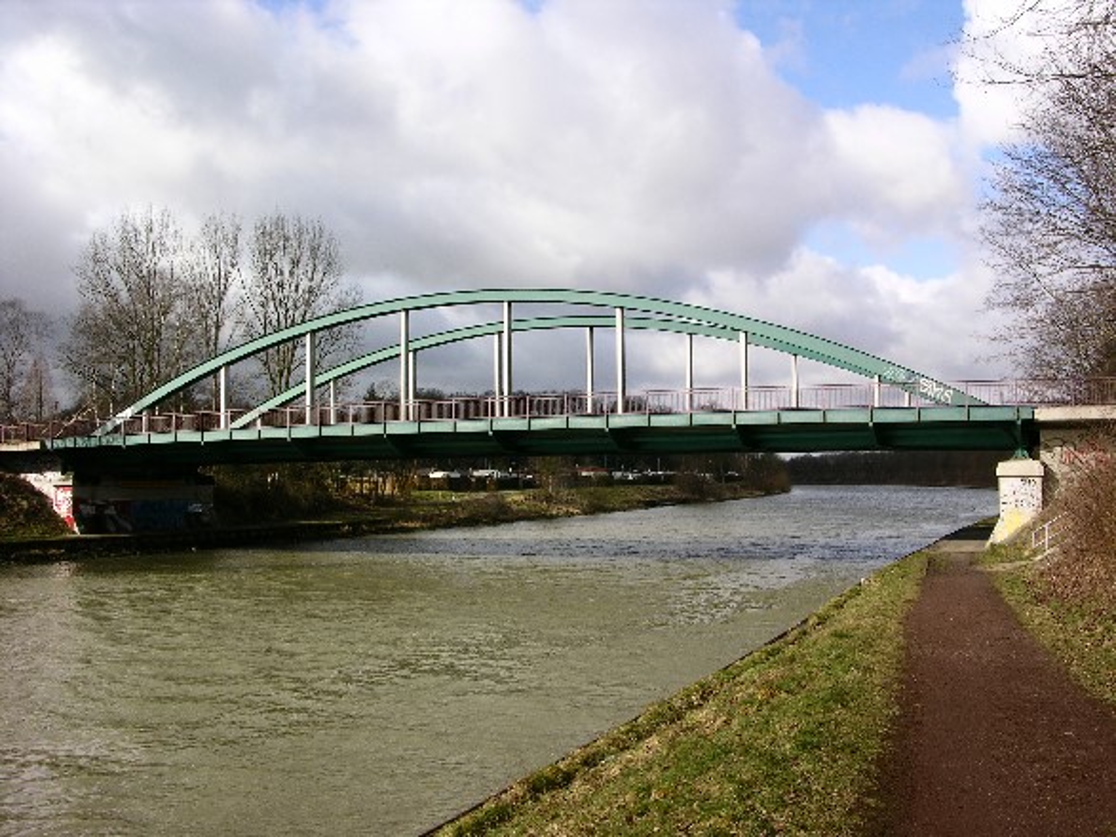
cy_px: 418
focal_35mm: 35
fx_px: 1128
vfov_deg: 40.7
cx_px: 558
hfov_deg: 52.6
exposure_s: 1/113
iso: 50
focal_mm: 8.9
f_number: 8
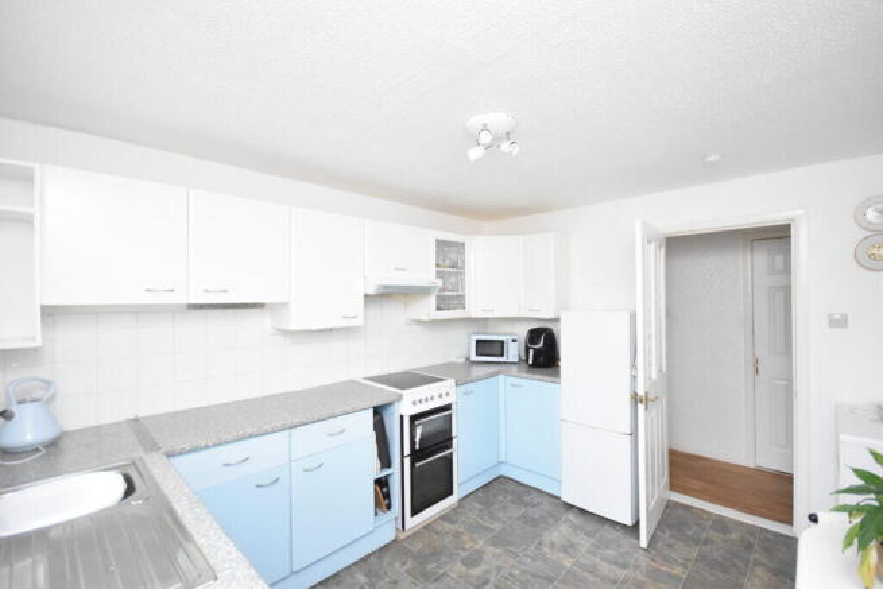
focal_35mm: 15
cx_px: 442
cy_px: 294
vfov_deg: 77.4
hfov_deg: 100.4
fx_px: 368
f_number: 4
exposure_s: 1/60
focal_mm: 10
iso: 3600
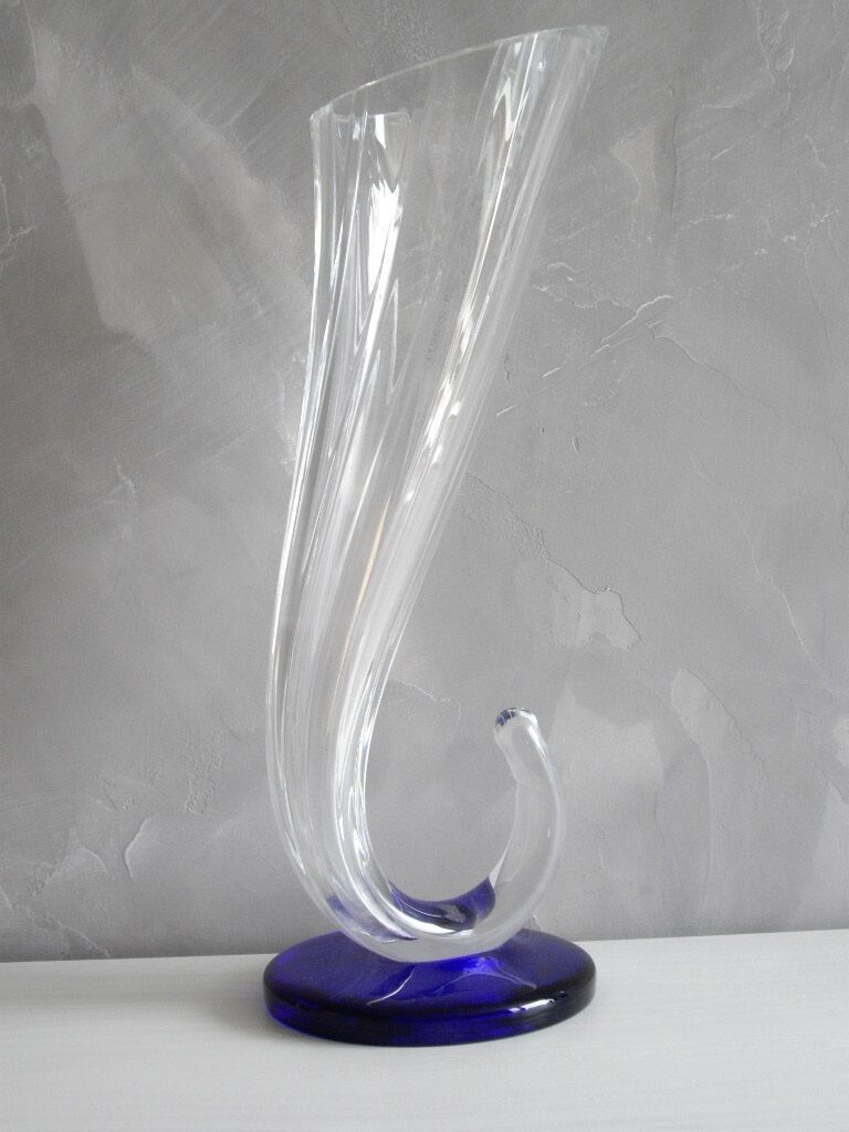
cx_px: 424
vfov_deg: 34.9
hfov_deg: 26.6
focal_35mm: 55
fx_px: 1799
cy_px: 566
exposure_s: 1/80
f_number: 3.4
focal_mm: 11.5
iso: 200
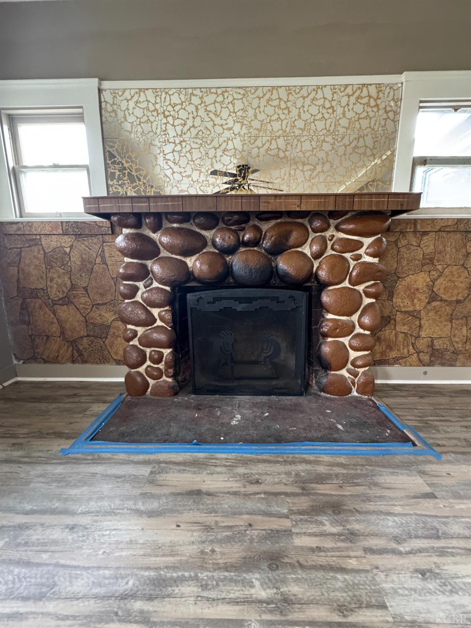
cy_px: 314
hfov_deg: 85.7
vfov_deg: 102.1
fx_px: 254
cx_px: 236
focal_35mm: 14
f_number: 2.2
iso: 800
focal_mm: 2.22
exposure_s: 1/60
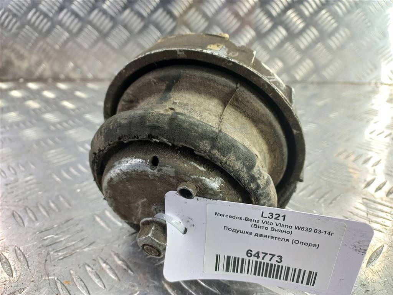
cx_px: 196
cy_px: 148
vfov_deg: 54.9
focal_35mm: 25
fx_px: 284
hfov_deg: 69.4
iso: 160
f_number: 1.8
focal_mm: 4.6
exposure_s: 1/50
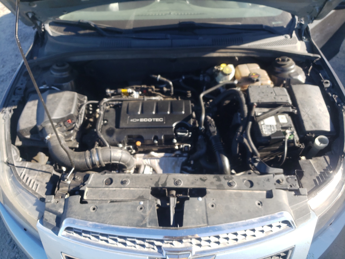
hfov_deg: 67.3
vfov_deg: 53.1
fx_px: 259
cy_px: 130
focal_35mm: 26
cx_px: 172
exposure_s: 1/588
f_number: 1.5
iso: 50
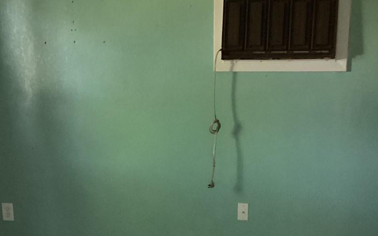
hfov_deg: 31.1
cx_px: 194
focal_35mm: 66
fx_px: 680
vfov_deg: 18.9
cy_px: 265
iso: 320
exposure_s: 1/40
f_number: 2.4
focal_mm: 3.3
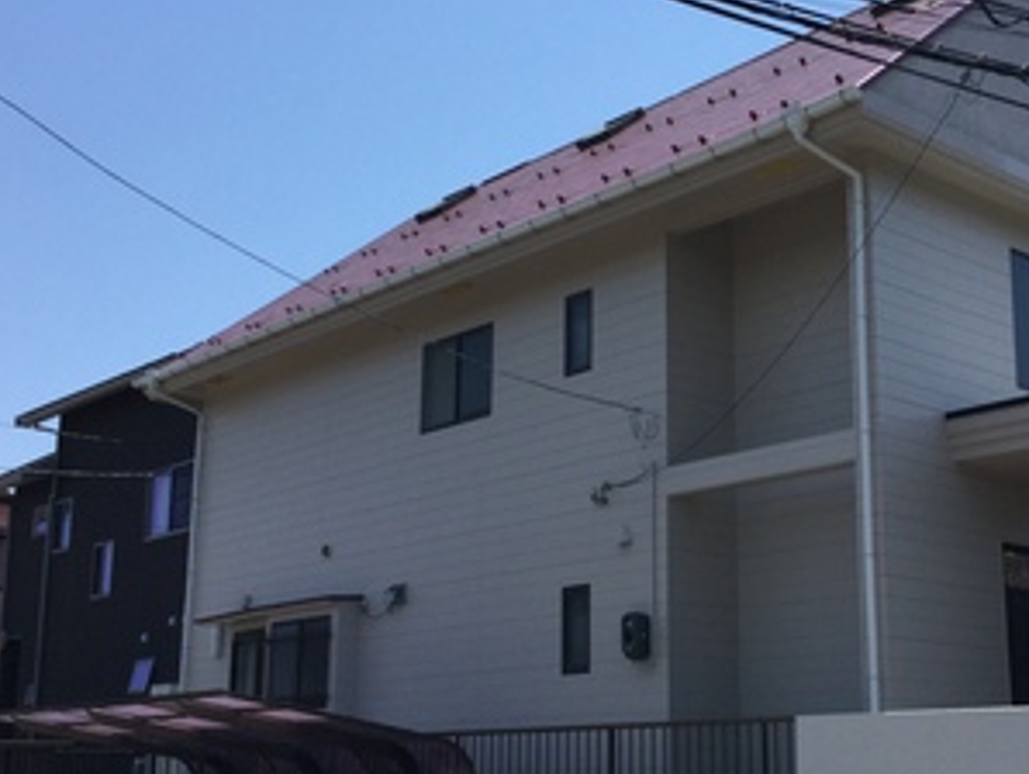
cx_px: 622
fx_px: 1547
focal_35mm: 52
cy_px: 451
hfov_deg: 36.6
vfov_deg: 28.0
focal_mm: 3.3
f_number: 2.4
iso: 25
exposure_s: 1/1508
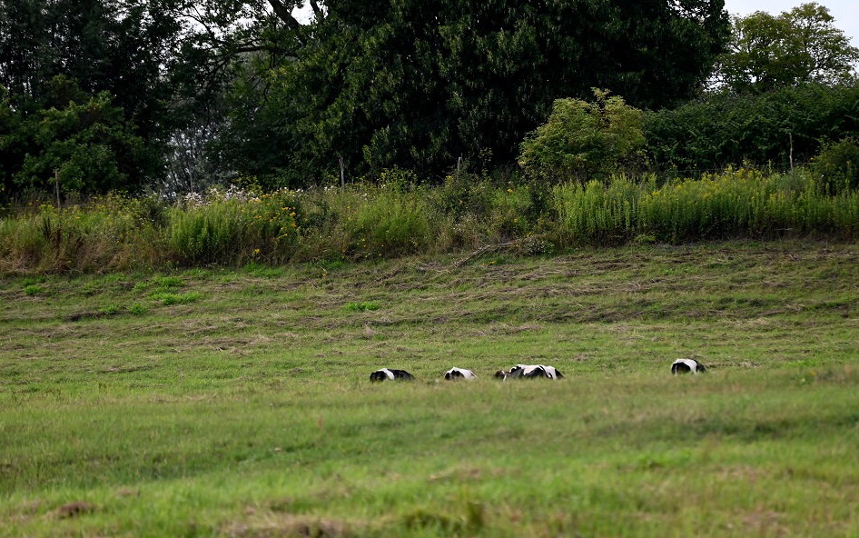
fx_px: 7190
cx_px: 429
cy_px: 281
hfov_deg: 6.8
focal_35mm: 307
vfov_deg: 4.3
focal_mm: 300
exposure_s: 1/640
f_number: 5.6
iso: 400
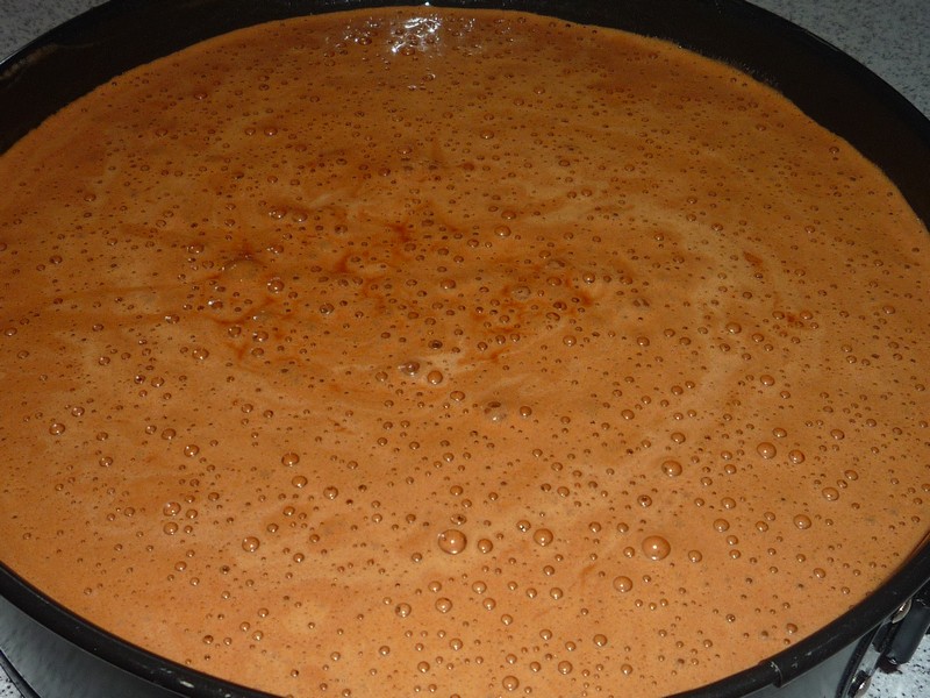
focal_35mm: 47
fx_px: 1263
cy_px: 349
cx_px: 465
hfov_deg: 40.4
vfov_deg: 30.9
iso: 100
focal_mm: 5.8
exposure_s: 1/30
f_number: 4
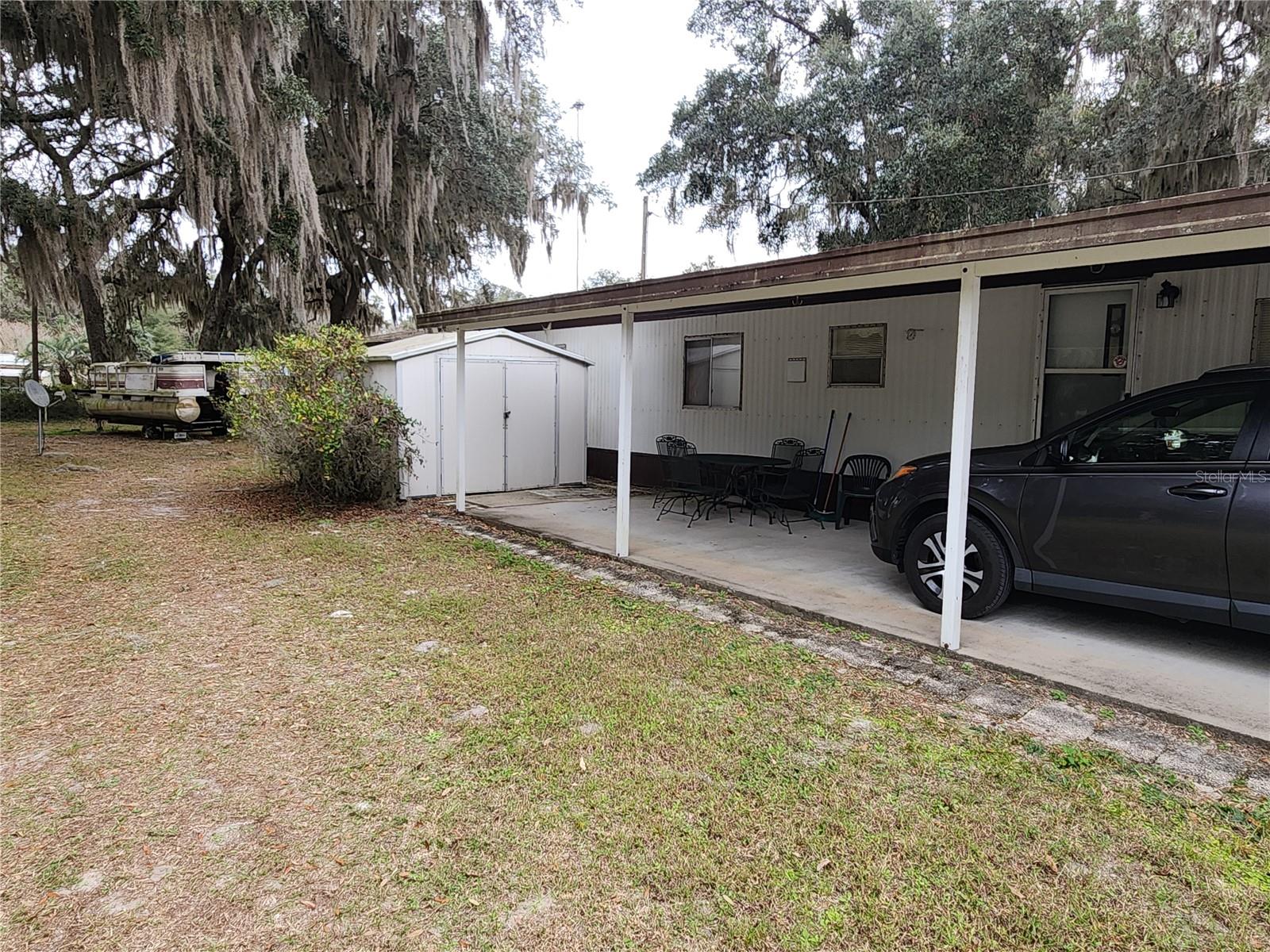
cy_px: 476
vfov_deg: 89.9
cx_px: 635
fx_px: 477
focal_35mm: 13
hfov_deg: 106.2
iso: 50
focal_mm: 2.2
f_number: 2.2
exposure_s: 1/147
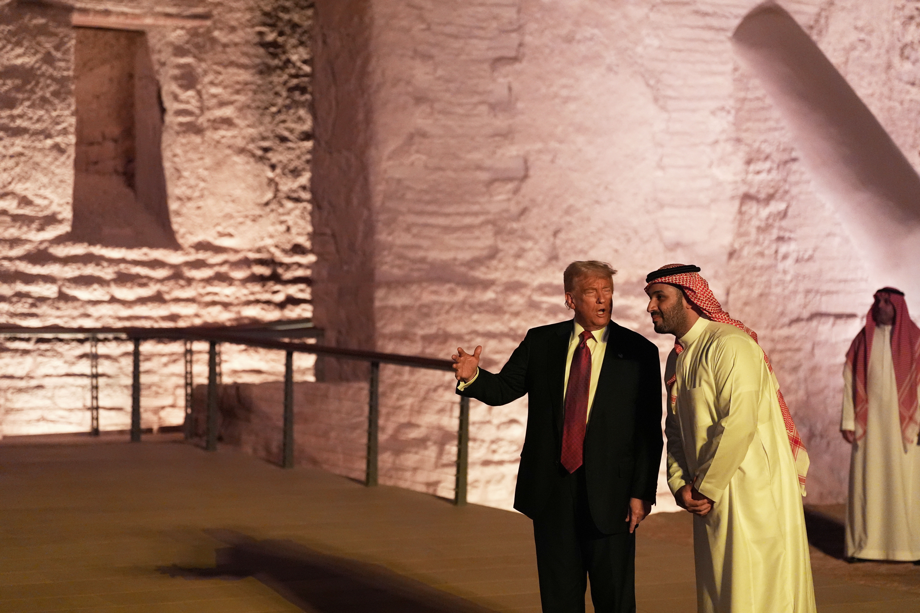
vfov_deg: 14.4
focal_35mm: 95
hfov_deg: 21.5
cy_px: 306
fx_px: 2428
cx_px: 460
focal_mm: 95
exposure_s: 1/250
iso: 5000
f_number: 2.8
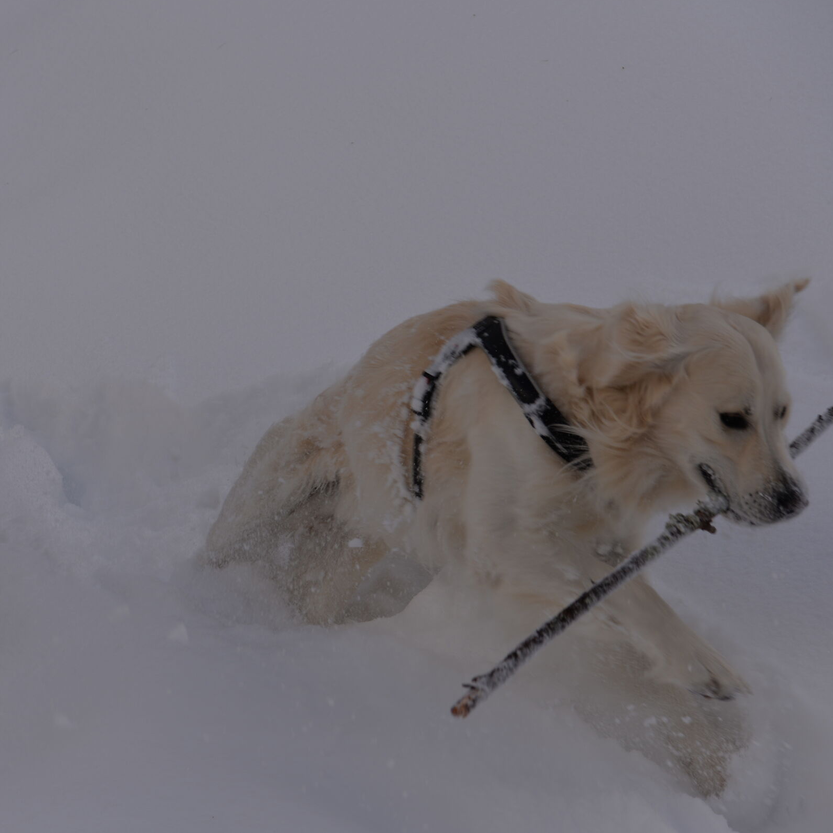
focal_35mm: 90
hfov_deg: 19.2
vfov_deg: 19.3
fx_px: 2450
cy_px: 413
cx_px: 218
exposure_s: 1/400
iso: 100
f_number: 9
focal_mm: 70
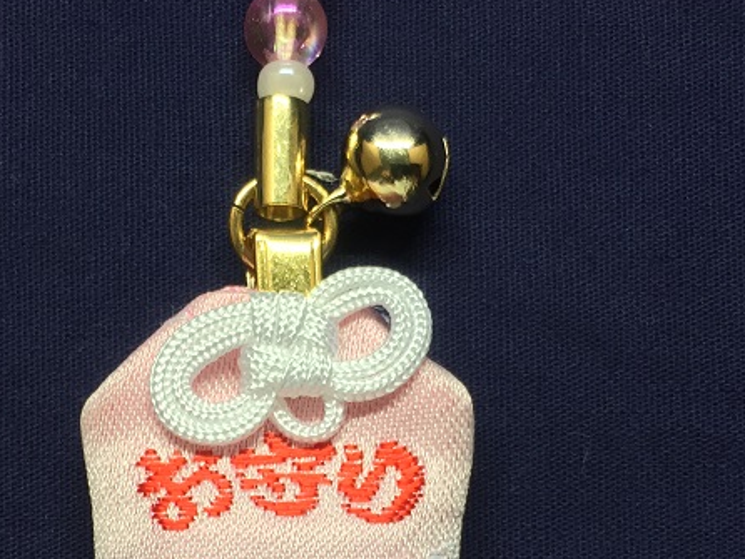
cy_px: 474
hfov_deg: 29.7
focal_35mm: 65
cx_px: 281
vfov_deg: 22.2
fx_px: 1400
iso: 100
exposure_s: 1/30
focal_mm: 4.15
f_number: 2.2
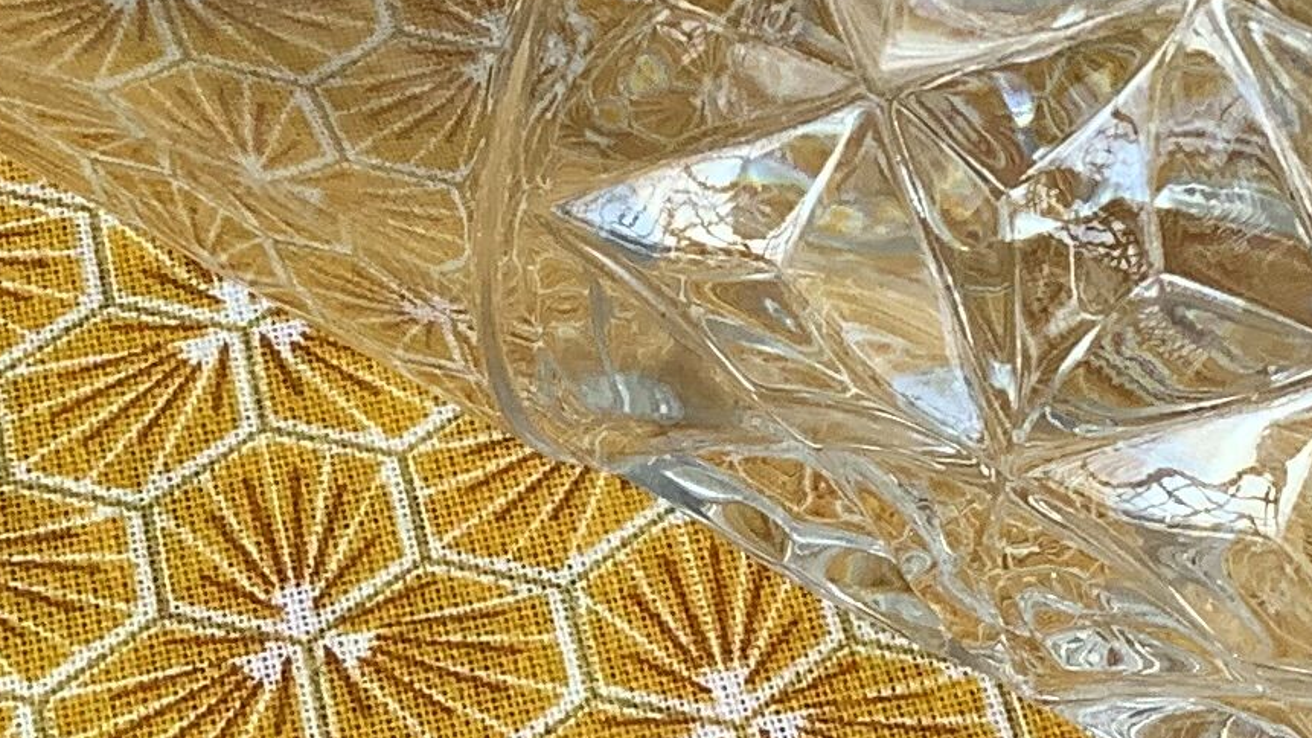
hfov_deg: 16.6
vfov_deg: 9.3
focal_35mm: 128
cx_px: 1074
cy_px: -191
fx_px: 4452
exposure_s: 1/106
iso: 25
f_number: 2.4
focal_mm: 3.3
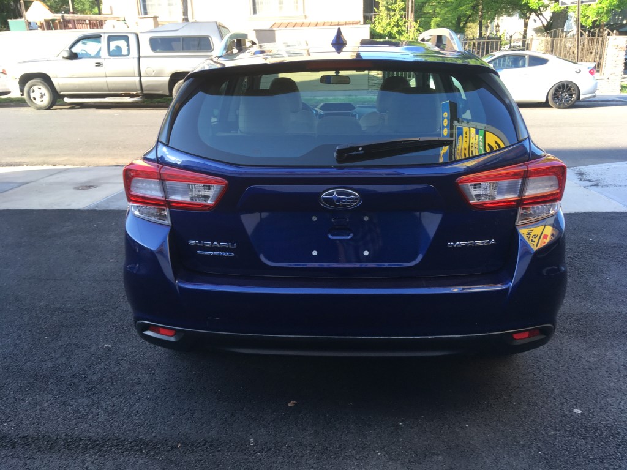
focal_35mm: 29
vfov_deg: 48.2
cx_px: 314
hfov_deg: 61.7
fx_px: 525
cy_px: 235
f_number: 2.2
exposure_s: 1/120
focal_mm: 4.15
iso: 32
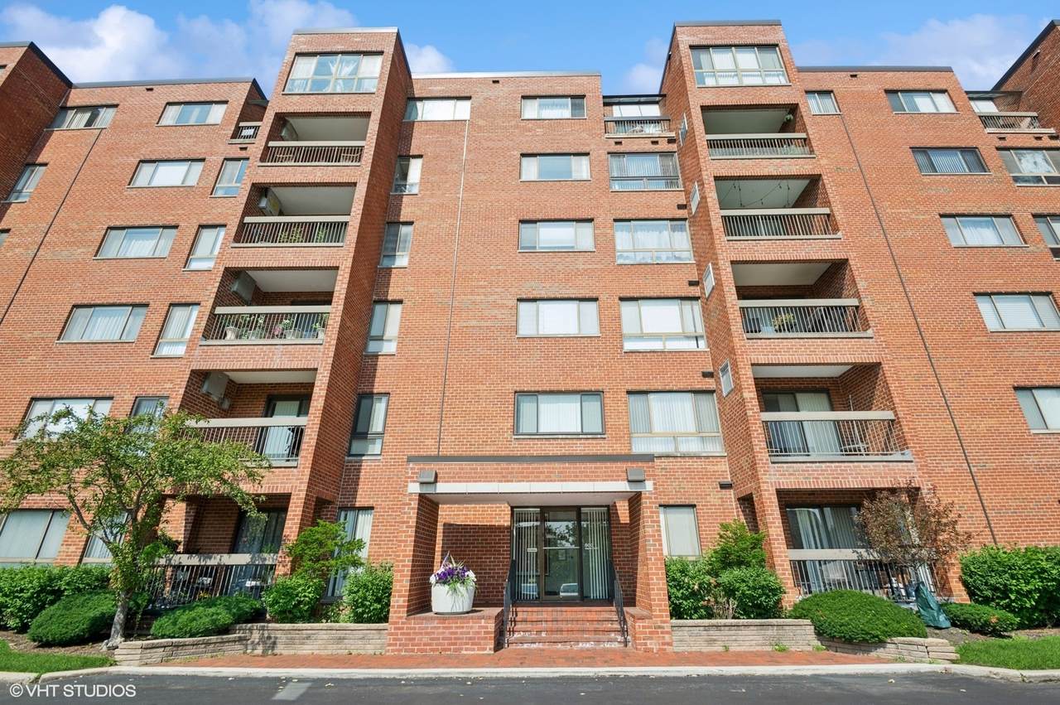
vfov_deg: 77.2
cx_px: 530
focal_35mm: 15
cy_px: 352
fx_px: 441
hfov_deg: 100.4
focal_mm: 10
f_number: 11
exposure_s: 1/200
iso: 200
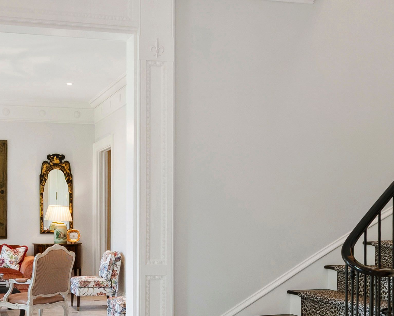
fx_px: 595
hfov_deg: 36.0
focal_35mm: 51
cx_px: 111
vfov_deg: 29.4
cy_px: 226
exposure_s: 1/2
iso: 100
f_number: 8
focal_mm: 10
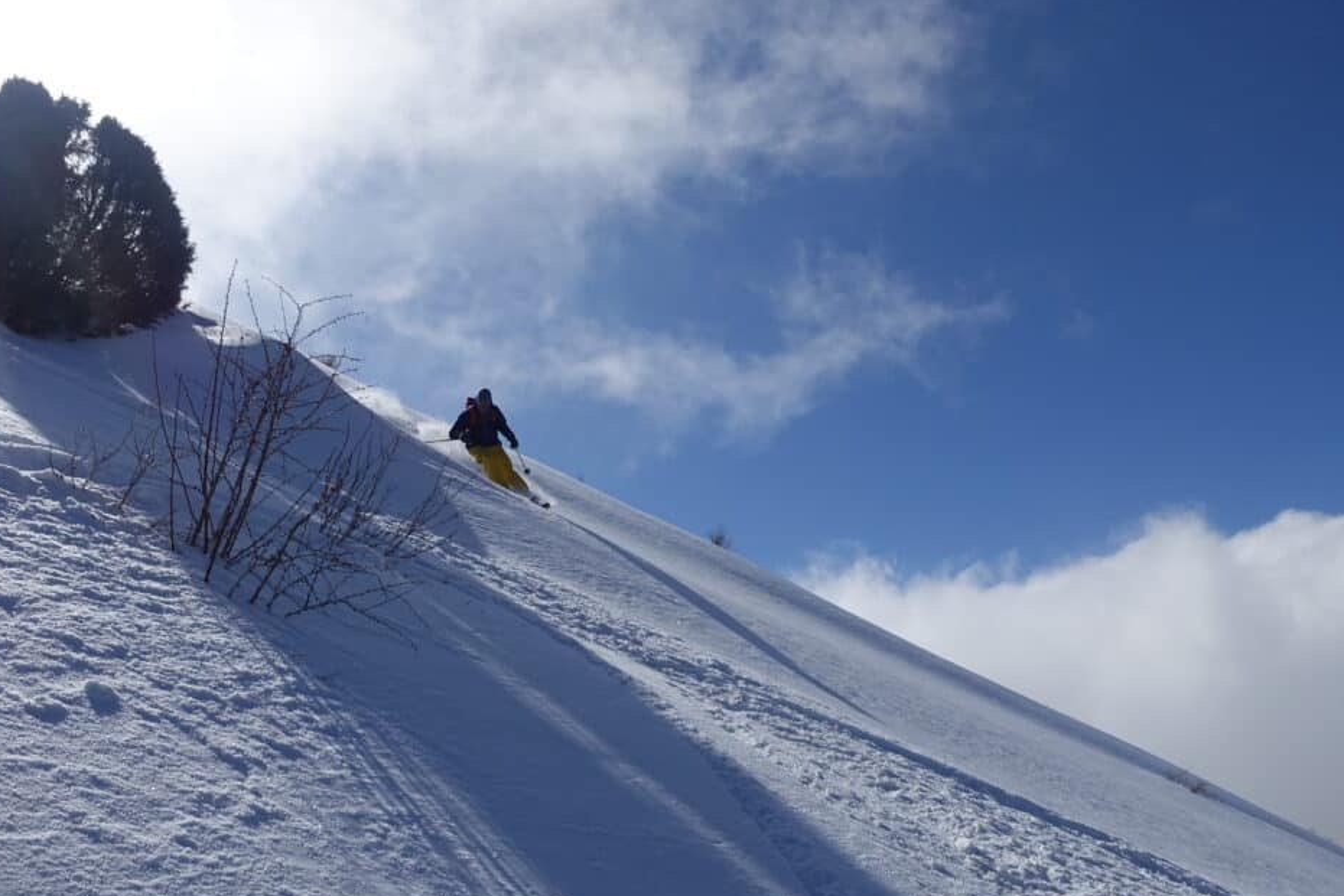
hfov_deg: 57.2
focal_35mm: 33
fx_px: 1232
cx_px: 654
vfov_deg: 39.9
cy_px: 400
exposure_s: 1/250
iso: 125
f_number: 5.6
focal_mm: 8.8
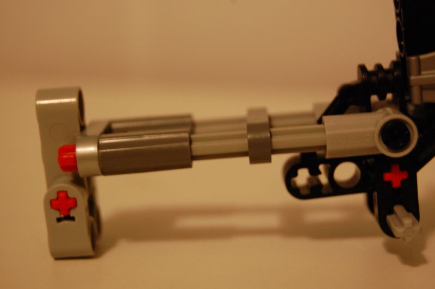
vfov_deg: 18.2
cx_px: 218
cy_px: 144
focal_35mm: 75
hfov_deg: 27.0
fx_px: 905
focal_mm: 50
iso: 1400
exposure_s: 1/8
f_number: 5.6
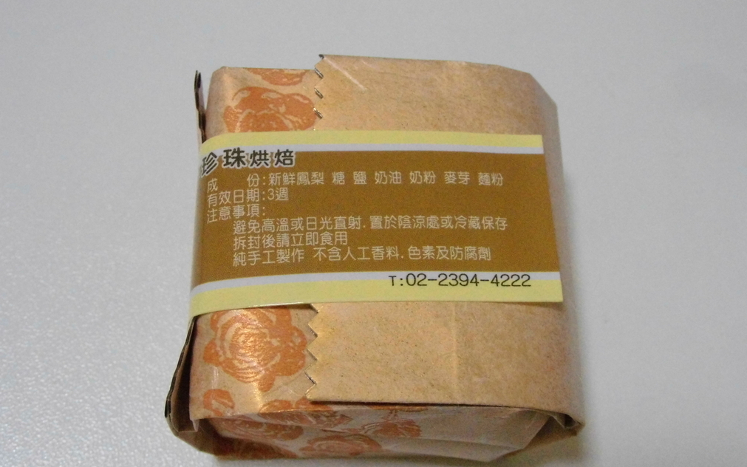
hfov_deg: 45.3
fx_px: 896
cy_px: 268
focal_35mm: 44
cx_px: 374
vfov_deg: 29.2
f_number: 3.7
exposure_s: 1/125
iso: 640
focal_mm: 7.28
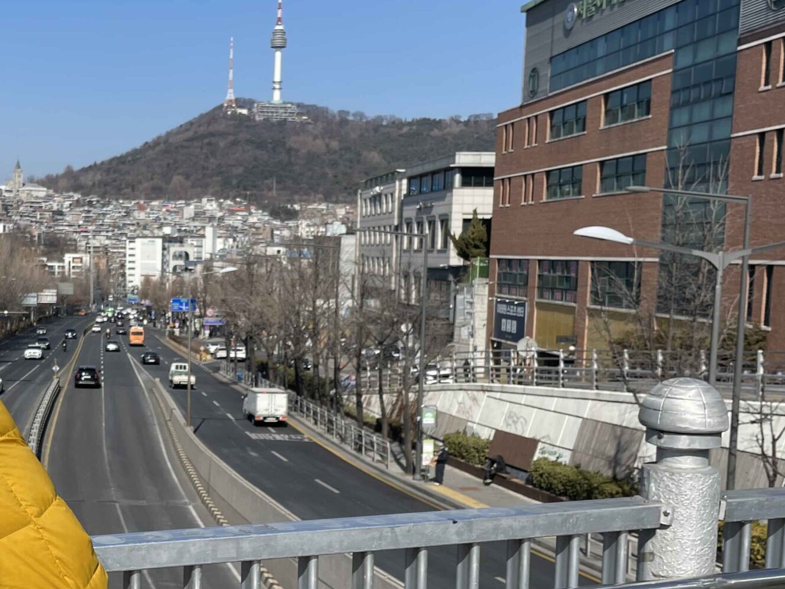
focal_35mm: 50
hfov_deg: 36.4
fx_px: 1134
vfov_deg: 28.9
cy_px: 395
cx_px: 114
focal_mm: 4.2
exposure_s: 1/4464
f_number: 1.6
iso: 32
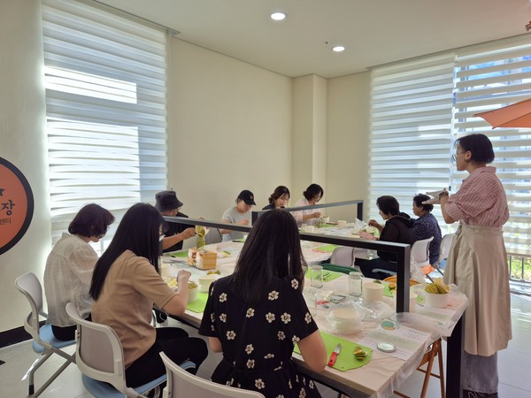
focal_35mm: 23
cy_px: 199
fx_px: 353
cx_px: 266
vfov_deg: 58.9
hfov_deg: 73.9
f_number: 1.8
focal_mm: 5.4
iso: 25
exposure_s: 1/385
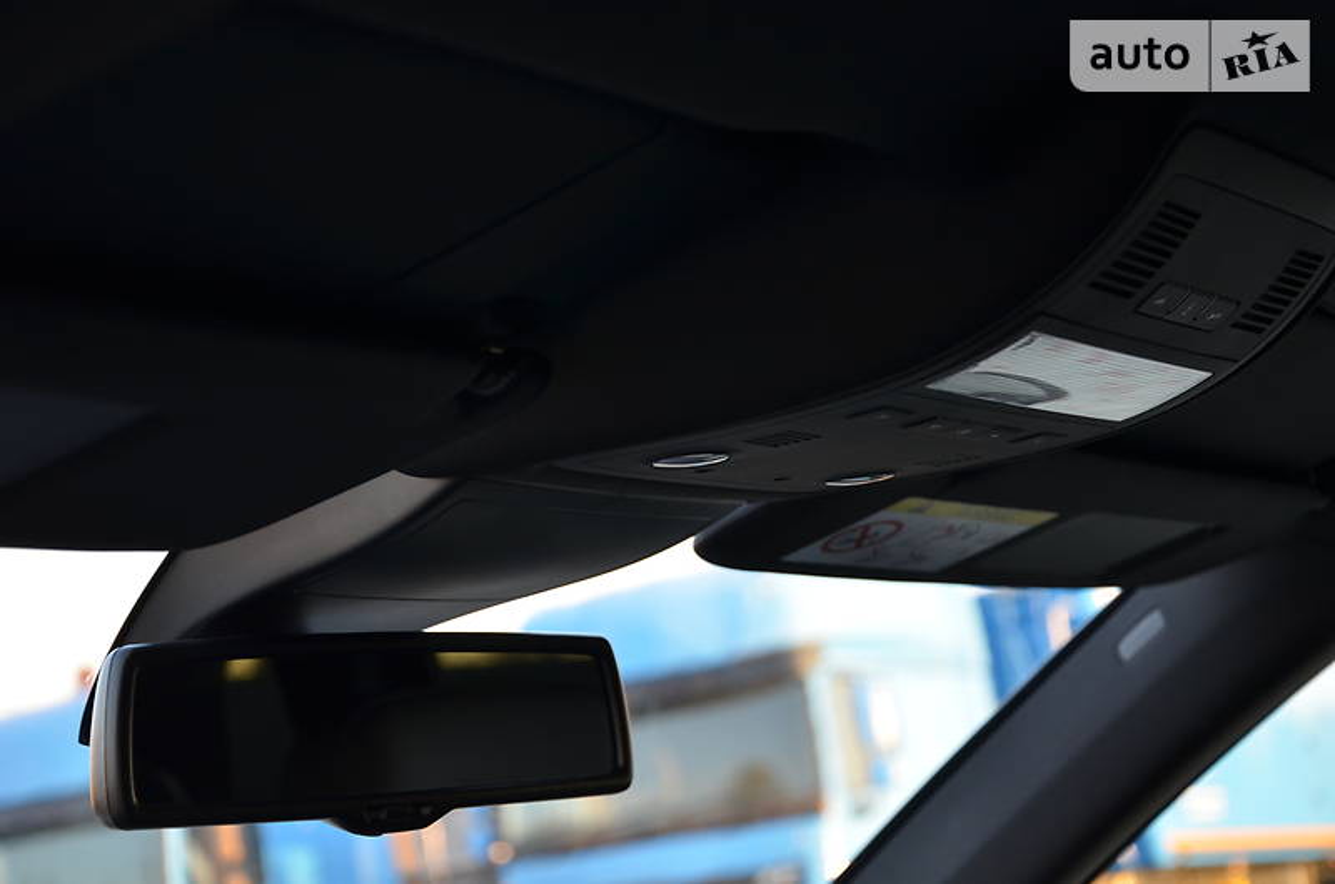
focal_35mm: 87
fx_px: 3220
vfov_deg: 15.6
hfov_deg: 23.4
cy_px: 442
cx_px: 668
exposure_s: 1/80
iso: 400
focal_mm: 58
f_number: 5
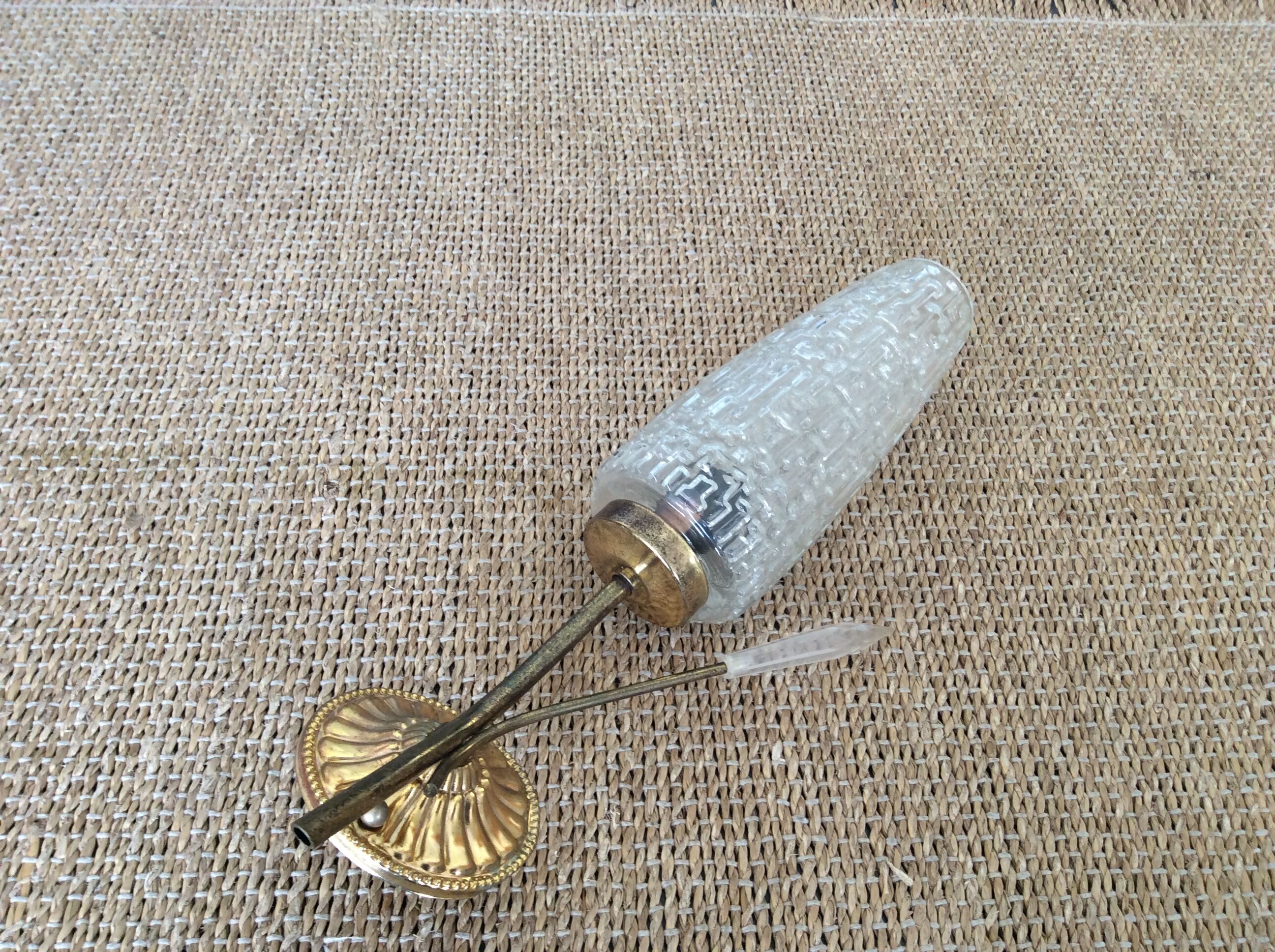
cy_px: 476
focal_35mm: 32
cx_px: 638
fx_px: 1177
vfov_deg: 44.1
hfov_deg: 56.9
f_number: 2.4
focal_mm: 3.3
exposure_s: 1/25
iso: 50
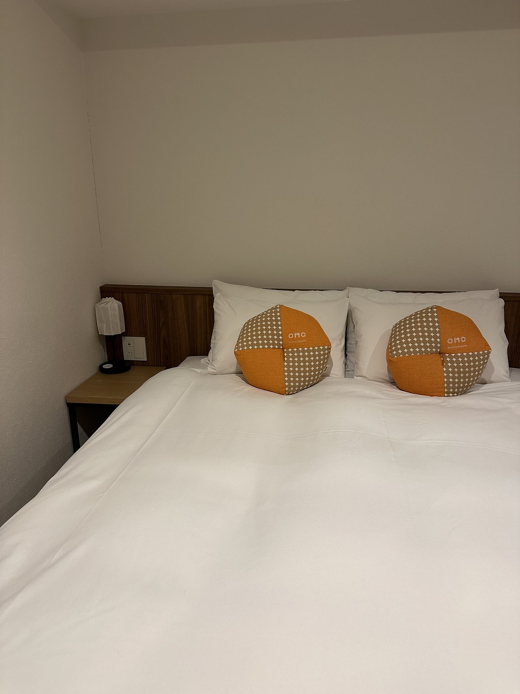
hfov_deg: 56.8
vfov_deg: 71.6
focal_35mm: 24
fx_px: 481
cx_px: 260
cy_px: 347
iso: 125
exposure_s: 1/60
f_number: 1.78
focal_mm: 6.86
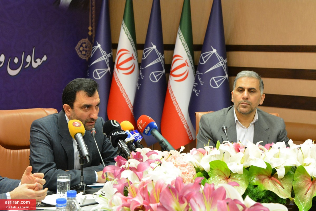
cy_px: 106
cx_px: 158
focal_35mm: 66
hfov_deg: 30.5
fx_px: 579
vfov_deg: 20.6
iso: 3200
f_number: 4.5
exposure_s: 1/80
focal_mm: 44
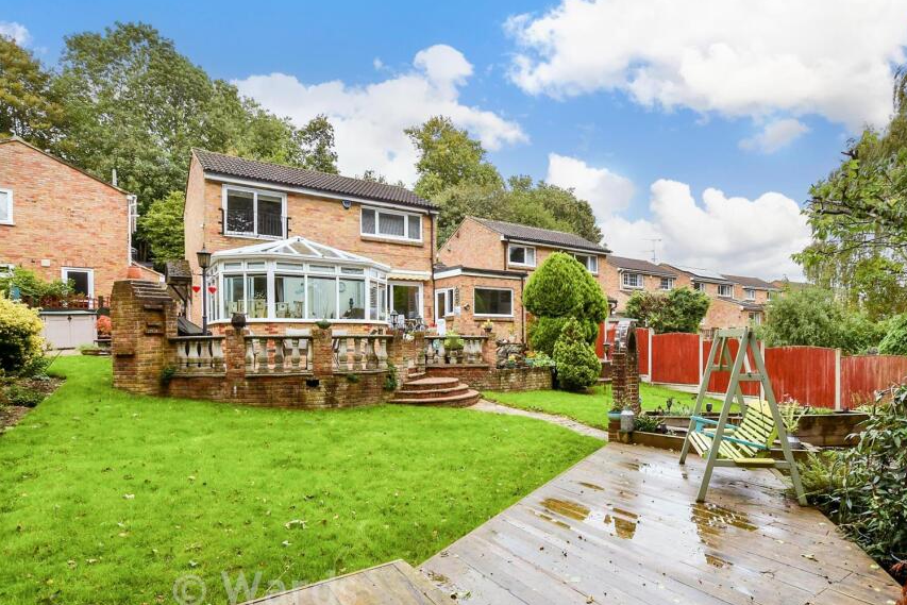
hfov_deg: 89.3
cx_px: 526
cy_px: 341
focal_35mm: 18
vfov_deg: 67.1
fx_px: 454
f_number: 8
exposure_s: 1/160
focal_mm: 10
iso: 320
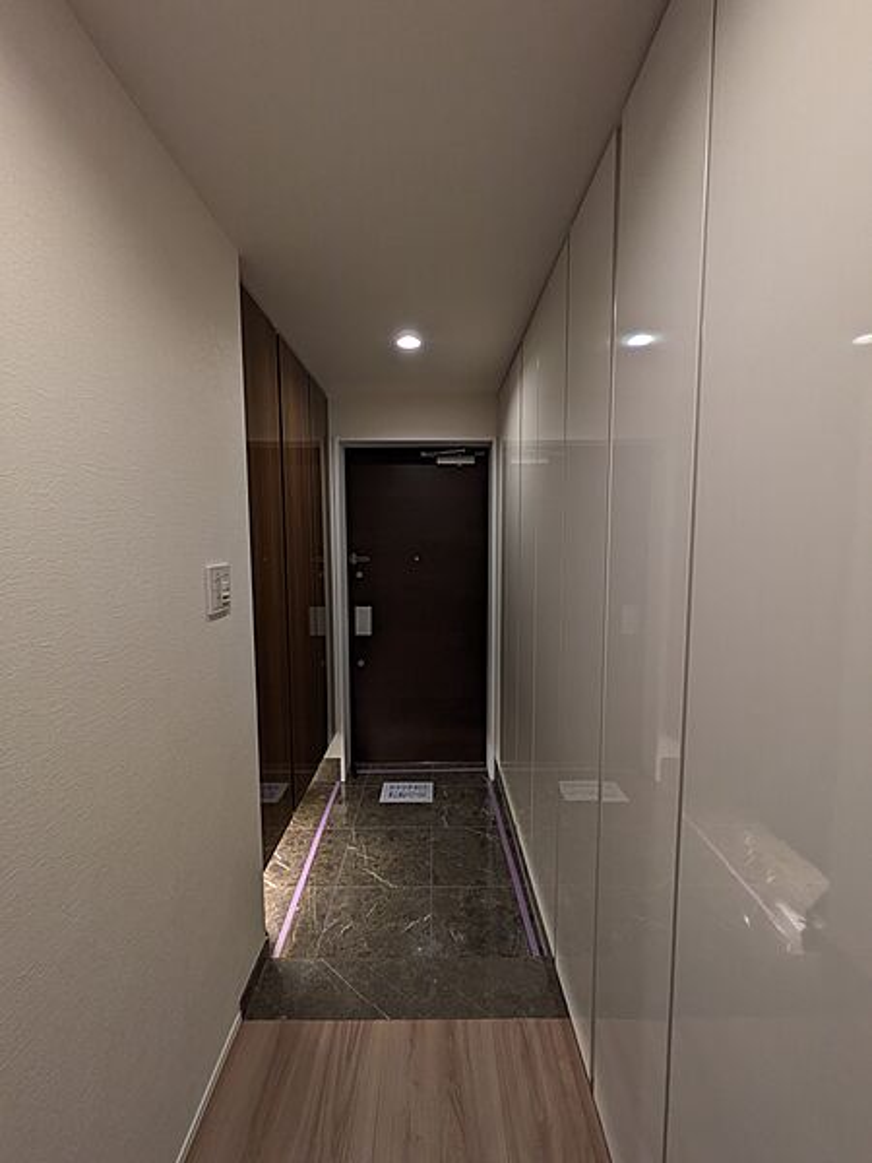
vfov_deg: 102.1
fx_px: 470
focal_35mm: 14
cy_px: 582
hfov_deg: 85.7
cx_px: 436
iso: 76
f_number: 2.2
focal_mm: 1.83
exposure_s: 1/100
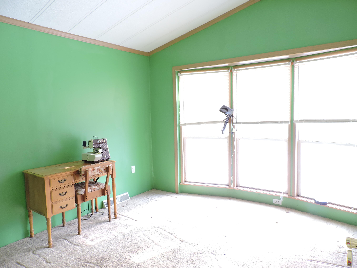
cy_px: 134
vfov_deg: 56.8
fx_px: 248
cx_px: 178
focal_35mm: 24
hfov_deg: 71.6
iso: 160
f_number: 3
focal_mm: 4.3
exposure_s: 1/30
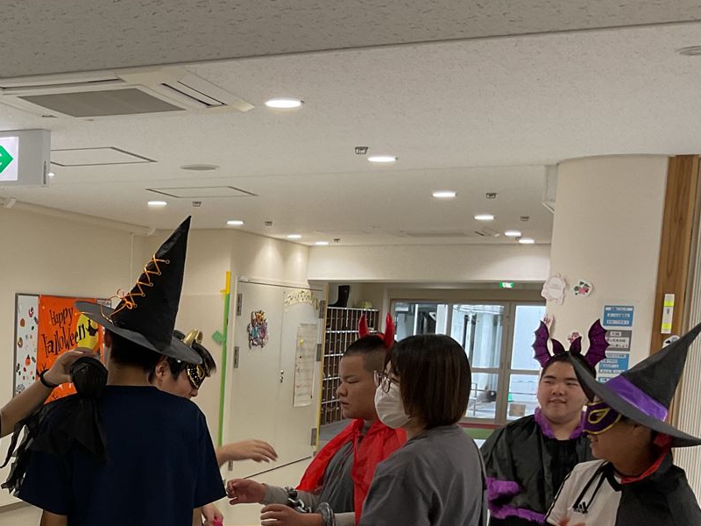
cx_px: 51
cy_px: 502
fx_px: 1175
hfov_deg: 31.4
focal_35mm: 58
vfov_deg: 24.3
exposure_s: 1/120
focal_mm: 3
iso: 64
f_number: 1.8
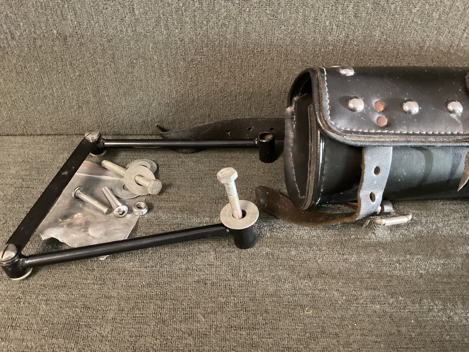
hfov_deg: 61.7
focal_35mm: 29
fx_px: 393
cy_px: 176
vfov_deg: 48.2
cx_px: 234
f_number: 1.8
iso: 320
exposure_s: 1/25
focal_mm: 3
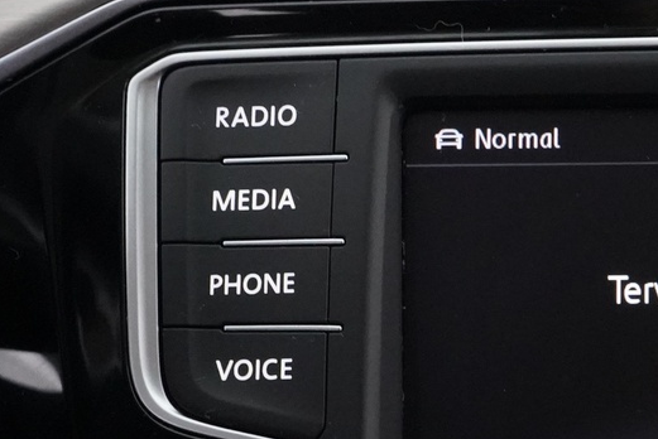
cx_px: 938
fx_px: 1591
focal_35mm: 87
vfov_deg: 15.7
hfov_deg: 20.5
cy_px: 325
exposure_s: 1/50
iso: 12800
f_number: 6.3
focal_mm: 28
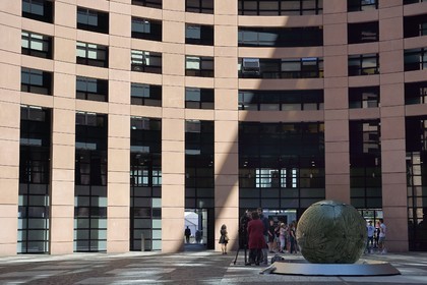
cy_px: 142
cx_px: 214
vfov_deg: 19.5
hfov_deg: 28.8
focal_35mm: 70
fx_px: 830
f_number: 10
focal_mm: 70
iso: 200
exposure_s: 1/400
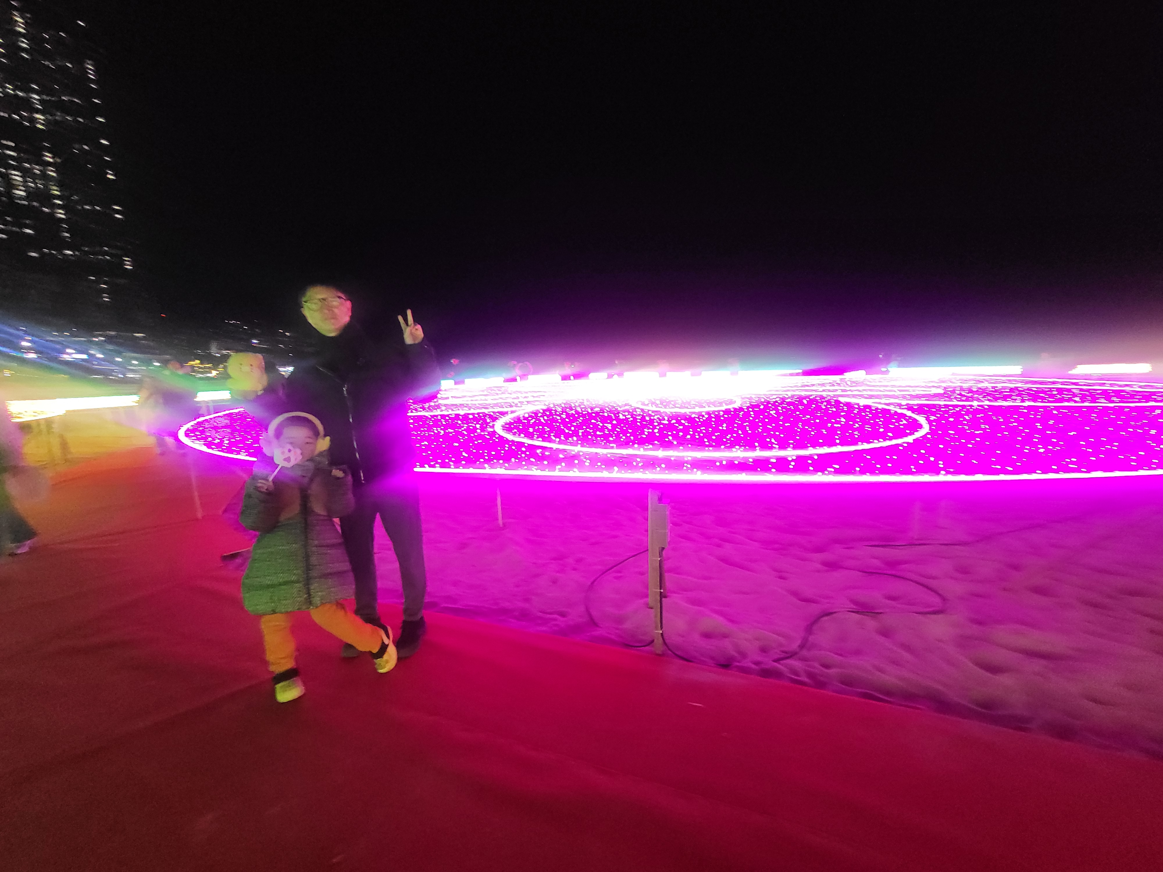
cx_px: 582
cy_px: 436
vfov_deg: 89.9
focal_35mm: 13
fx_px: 437
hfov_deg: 106.2
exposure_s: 1/40
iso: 320
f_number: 2.2
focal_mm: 1.74
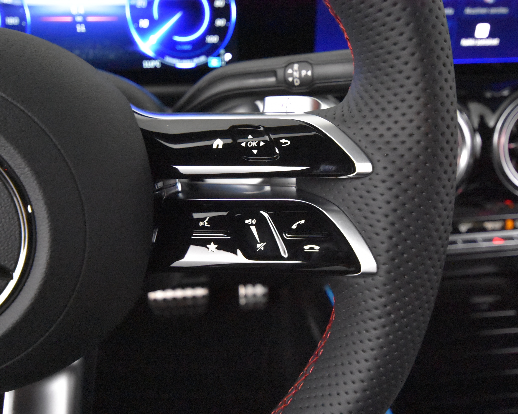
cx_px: 277
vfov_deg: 43.3
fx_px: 521
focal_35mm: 34
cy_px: 208
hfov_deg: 52.8
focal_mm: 20
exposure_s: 1/50
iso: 12800
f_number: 5.6
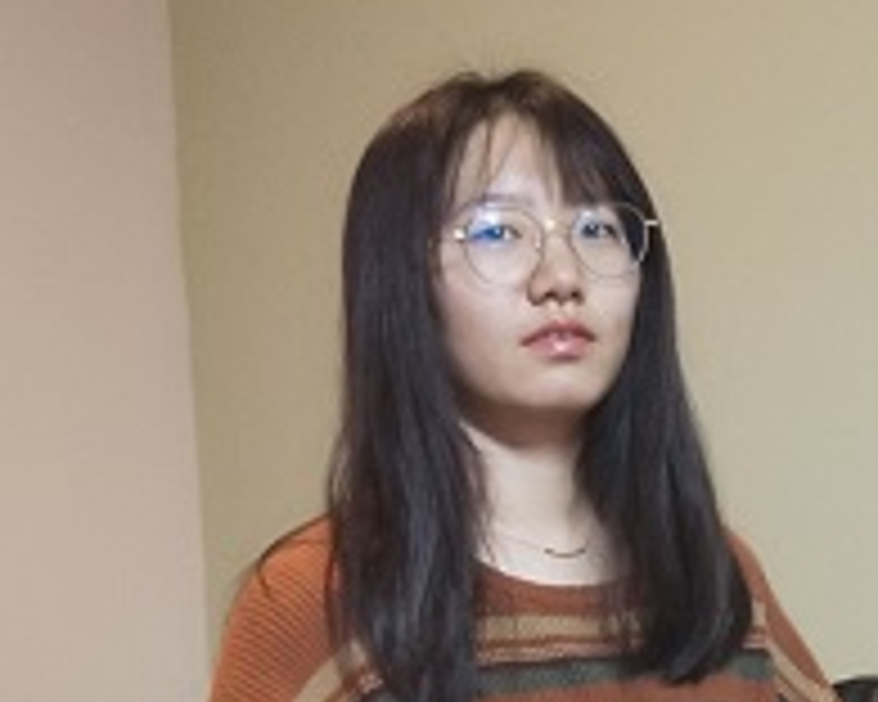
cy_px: 752
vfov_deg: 15.6
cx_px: 788
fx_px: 2495
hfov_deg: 19.6
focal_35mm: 96
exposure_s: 1/33.3
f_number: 1.8
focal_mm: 3.95
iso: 618
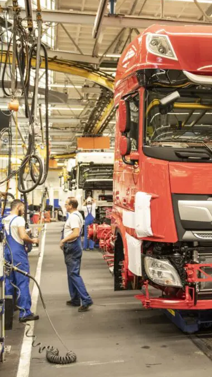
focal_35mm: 51
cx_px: 156
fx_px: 509
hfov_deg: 23.3
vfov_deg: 40.6
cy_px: 186
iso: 500
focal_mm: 32
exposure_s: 1/50
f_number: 2.8
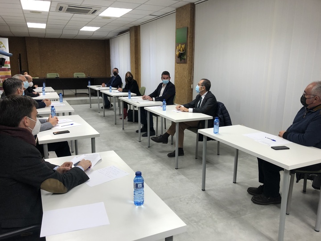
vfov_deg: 49.7
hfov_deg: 63.4
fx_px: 260
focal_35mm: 28
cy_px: 120
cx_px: 160
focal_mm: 3.99
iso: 25
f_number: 1.8
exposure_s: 1/33
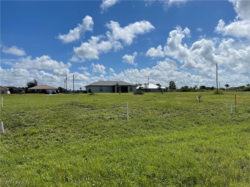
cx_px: 125
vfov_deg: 53.1
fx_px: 188
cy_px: 94
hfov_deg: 67.3
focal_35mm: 26
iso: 32
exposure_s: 1/9174
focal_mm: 5.1
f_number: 1.6
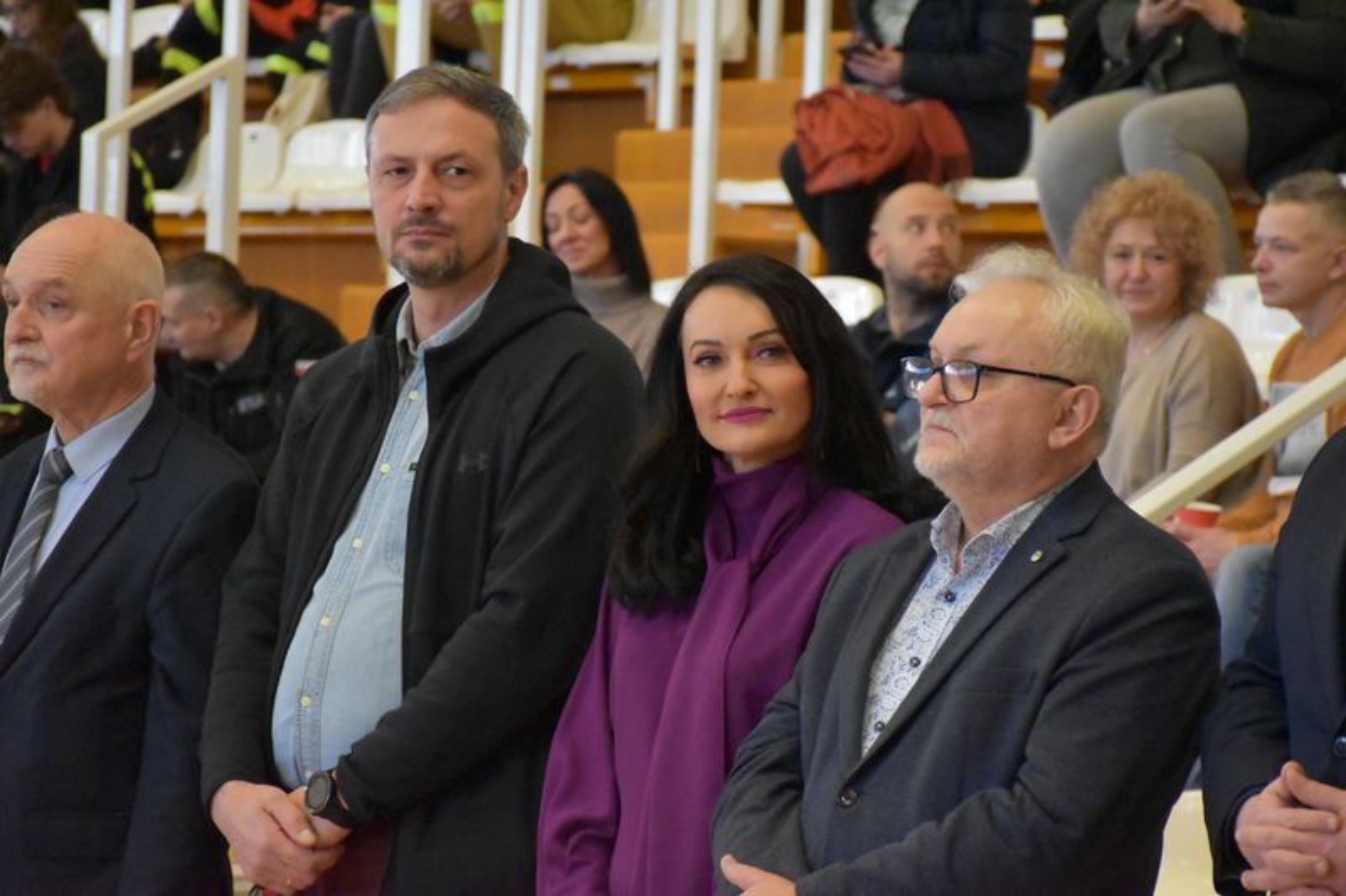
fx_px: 5887
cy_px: 448
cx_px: 673
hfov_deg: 13.0
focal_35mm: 158
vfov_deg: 8.7
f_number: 5.6
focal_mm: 105
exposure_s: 1/125
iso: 10000
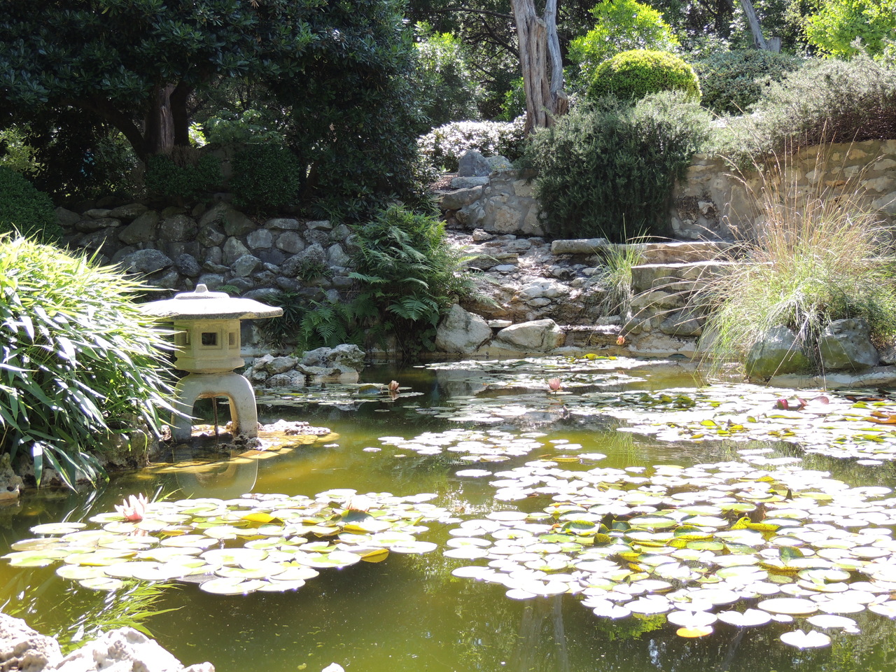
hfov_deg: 40.4
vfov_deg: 30.9
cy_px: 336
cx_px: 448
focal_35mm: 47
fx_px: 1217
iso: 100
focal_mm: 8.3
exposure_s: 1/160
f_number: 3.5
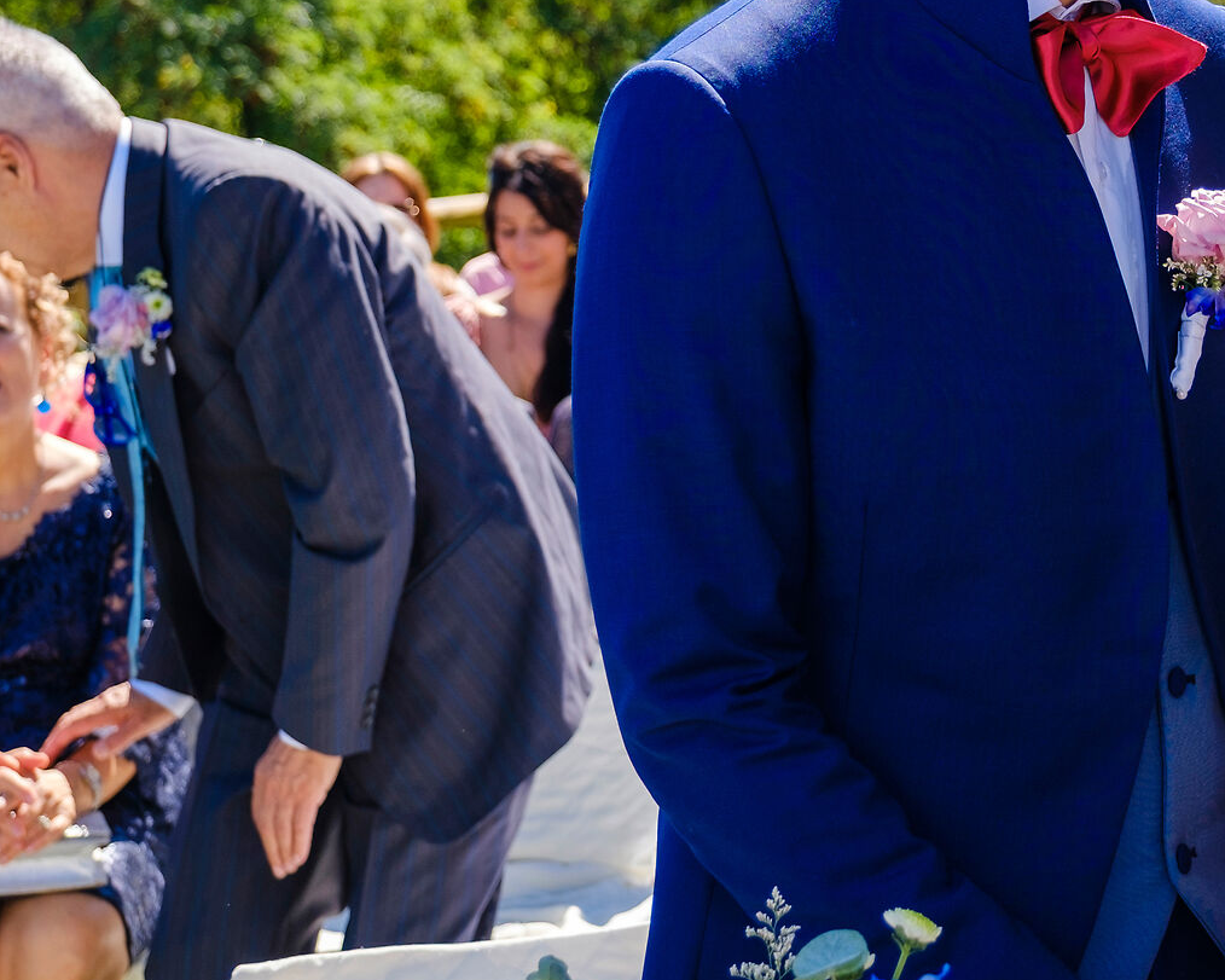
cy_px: 167
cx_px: 1246
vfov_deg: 19.0
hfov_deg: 22.8
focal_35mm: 80
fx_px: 2900
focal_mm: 24.2
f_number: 2.8
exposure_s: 1/1100
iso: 160
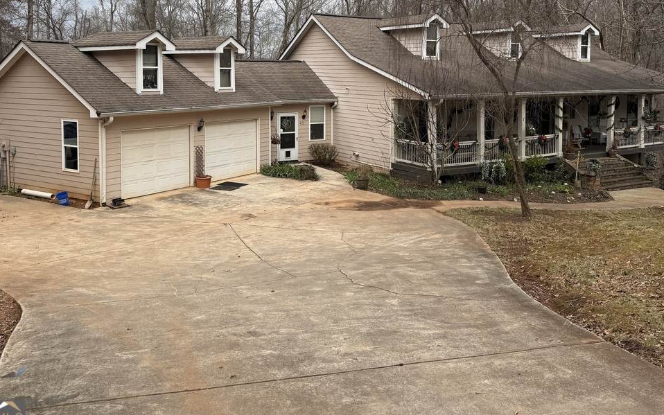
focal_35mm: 34
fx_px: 615
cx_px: 369
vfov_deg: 36.4
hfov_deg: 56.6
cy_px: 101
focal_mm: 6.76
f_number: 1.78
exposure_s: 1/1230
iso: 80
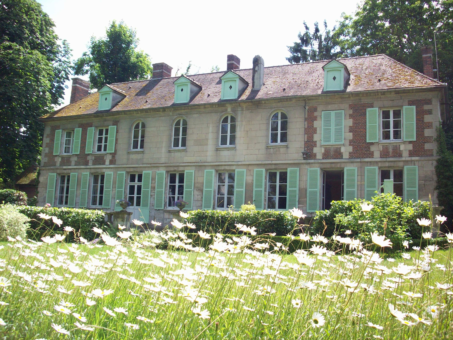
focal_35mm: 37
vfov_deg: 38.7
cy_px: 170
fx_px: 484
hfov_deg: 50.1
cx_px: 226
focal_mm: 6.2
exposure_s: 1/465
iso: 80
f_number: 2.8
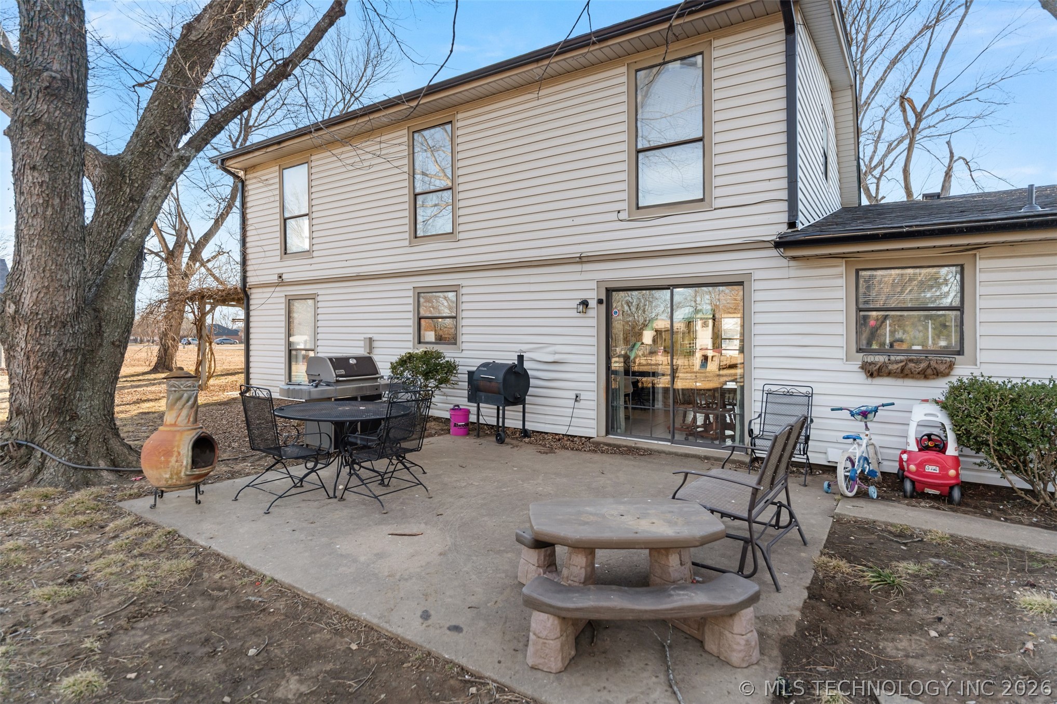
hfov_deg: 89.7
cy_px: 352
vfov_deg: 67.1
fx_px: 531
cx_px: 528
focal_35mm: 18
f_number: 2.8
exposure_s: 1/2000
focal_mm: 18.1
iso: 400
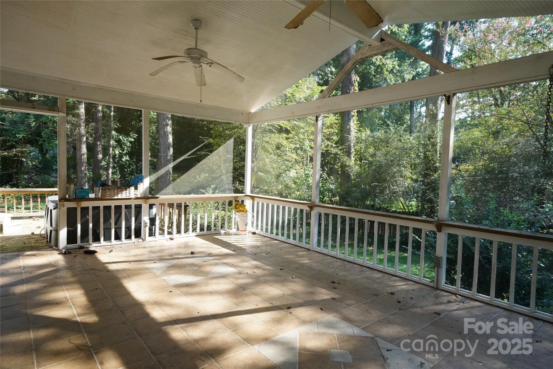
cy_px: 184
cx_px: 276
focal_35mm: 20
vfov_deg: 61.9
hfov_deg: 84.0
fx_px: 307
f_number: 10
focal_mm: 20
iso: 5000
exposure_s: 1/500
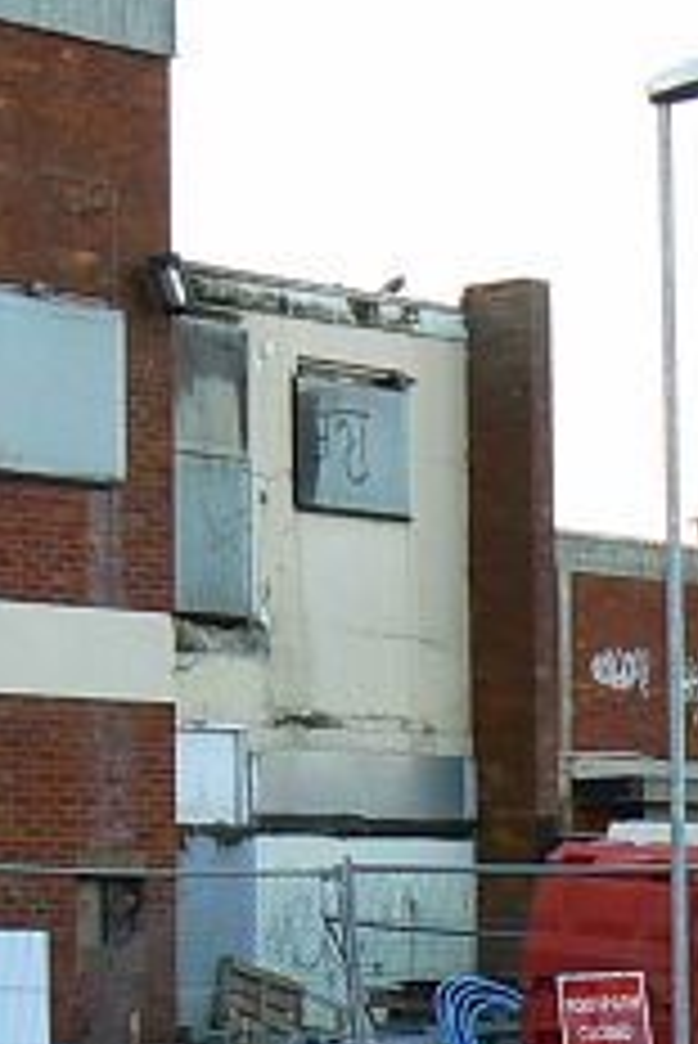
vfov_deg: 15.8
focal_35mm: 129
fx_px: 3746
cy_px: 684
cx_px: 59
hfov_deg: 10.6
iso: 80
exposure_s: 1/100
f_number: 4
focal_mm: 6.2
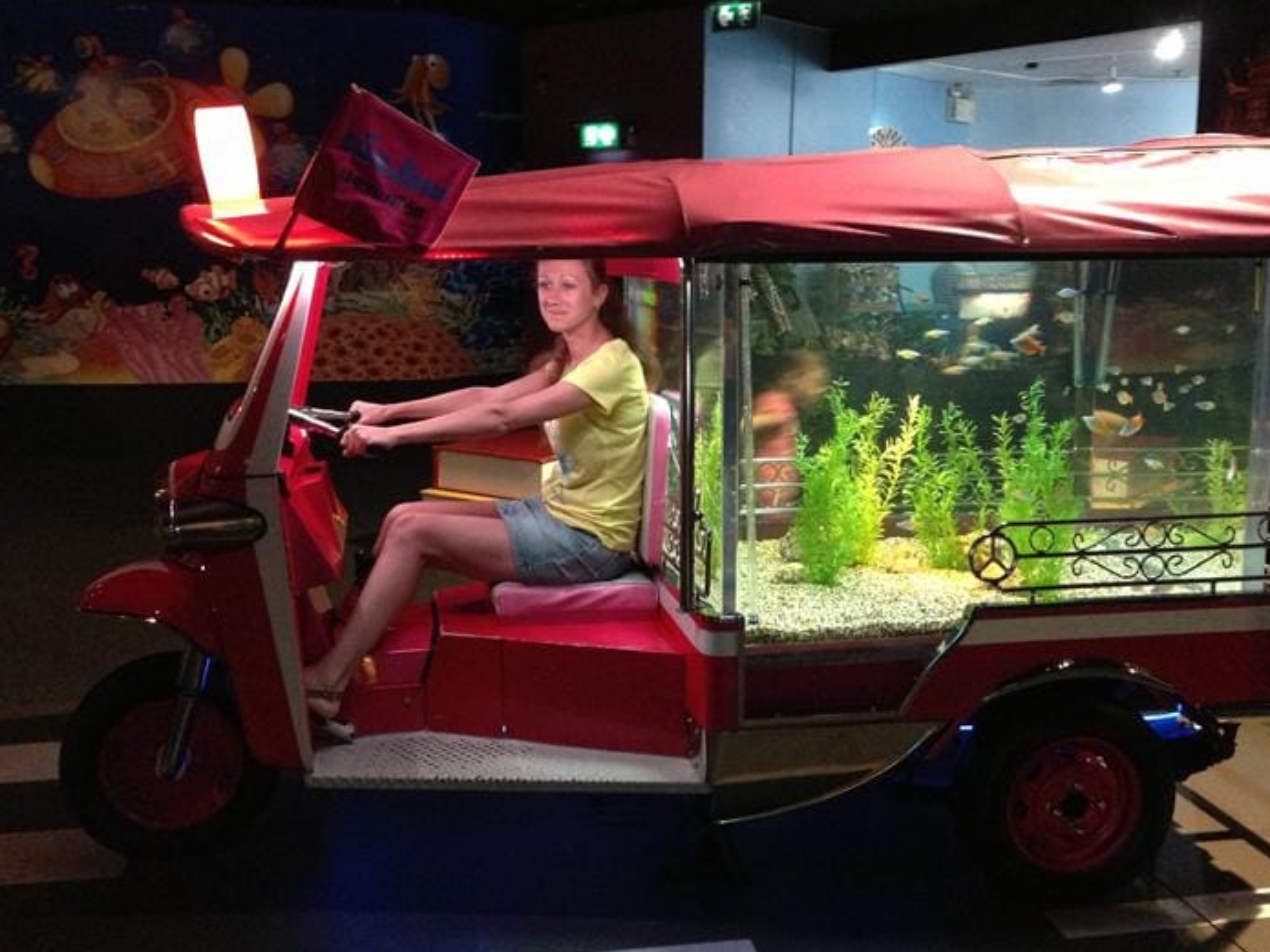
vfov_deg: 37.7
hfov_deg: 49.0
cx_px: 636
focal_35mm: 38
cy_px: 455
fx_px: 1394
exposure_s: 1/15
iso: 500
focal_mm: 4.13
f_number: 2.4
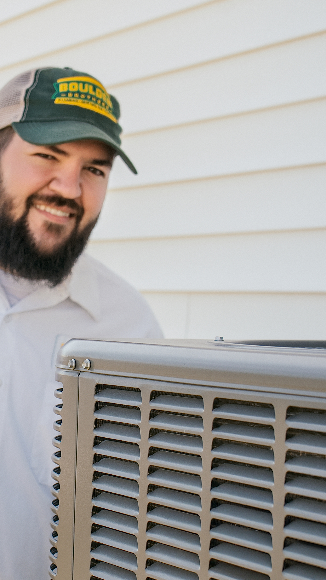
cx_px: -10
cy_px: 364
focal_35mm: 88
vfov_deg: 24.1
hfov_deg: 13.5
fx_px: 1353
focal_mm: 42
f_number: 5.6
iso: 100
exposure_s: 1/200
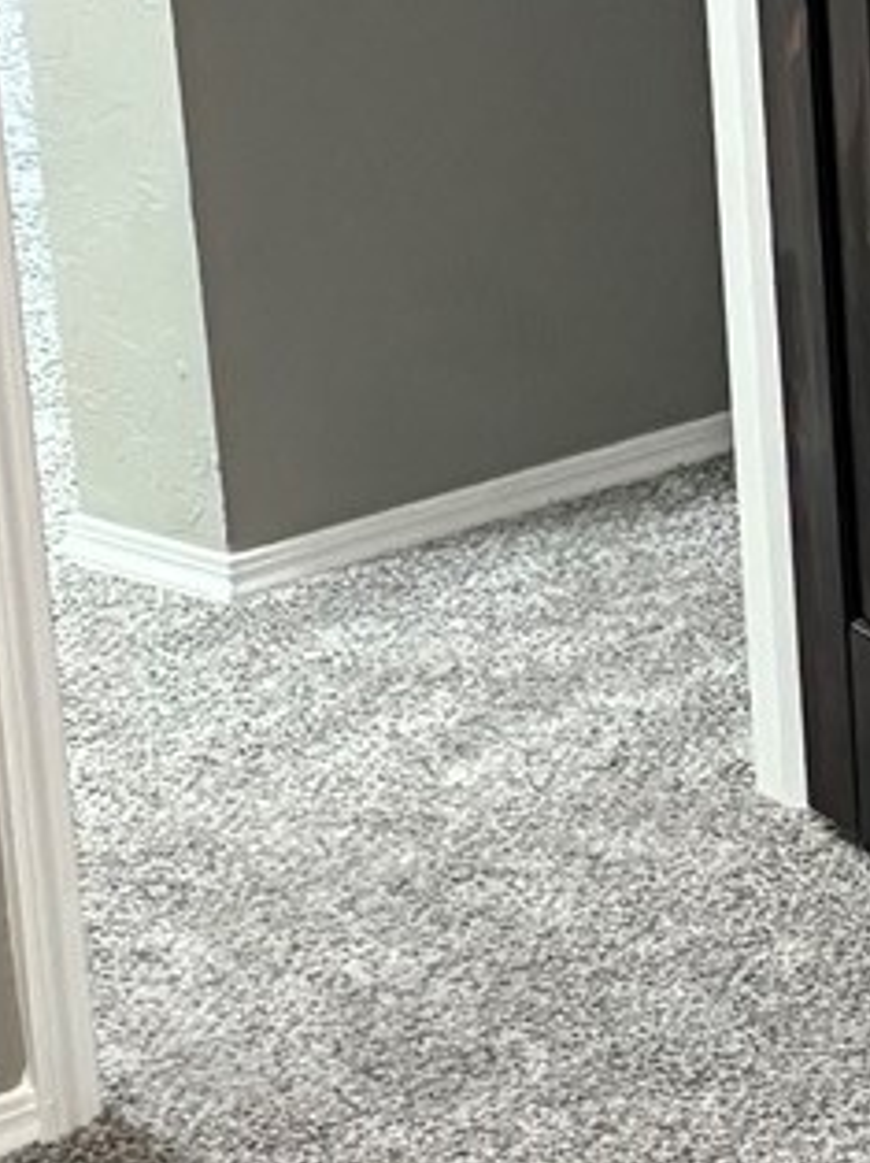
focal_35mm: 159
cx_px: 1011
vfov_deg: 12.4
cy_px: 463
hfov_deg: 9.2
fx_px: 5335
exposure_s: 1/40
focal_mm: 5.96
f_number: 1.6
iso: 400
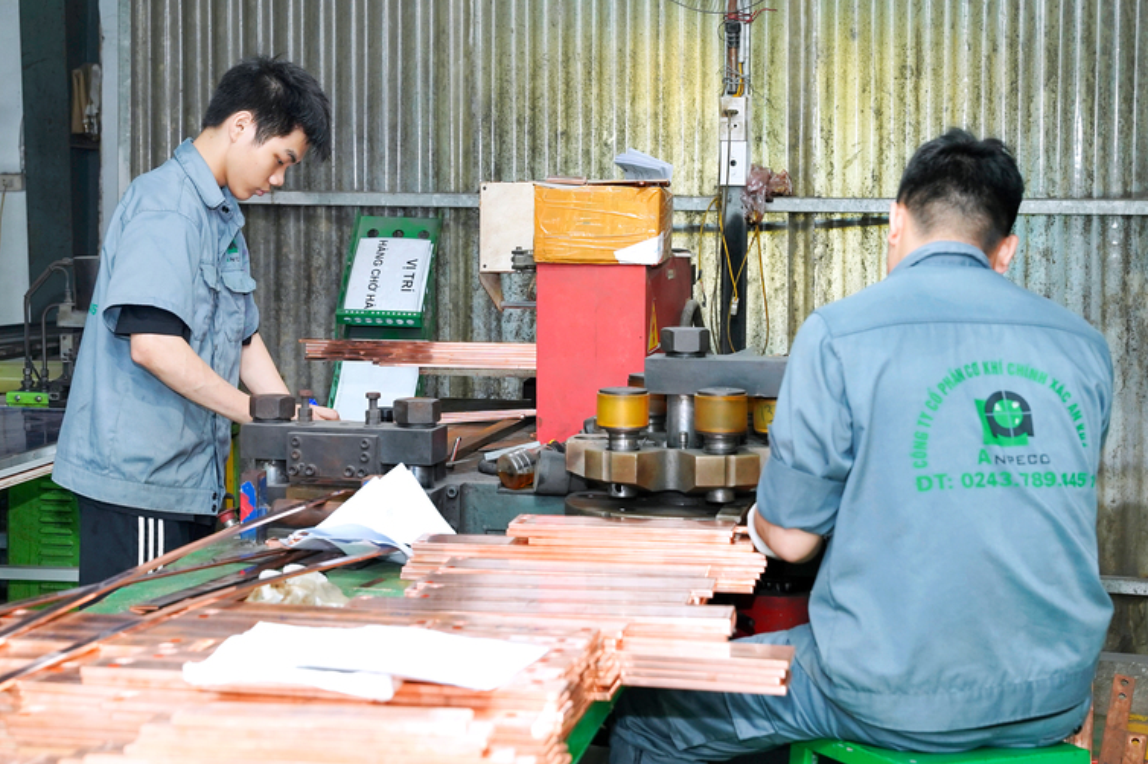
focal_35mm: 53
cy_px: 369
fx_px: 1674
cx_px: 579
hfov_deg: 37.8
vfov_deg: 25.7
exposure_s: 1/100
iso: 1250
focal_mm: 49.5
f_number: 4.5
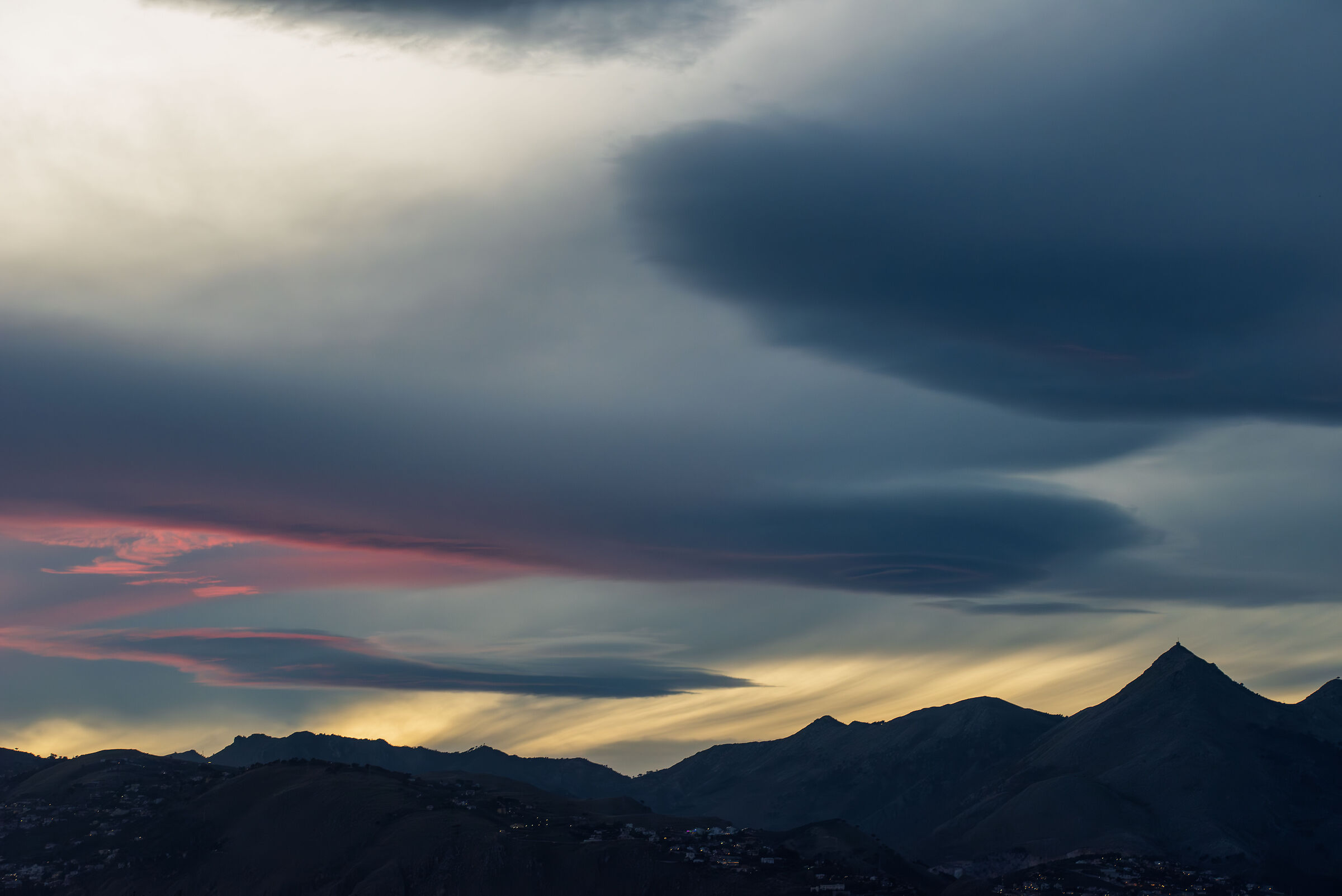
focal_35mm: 105
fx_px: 3915
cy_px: 448
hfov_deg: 19.4
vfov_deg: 13.1
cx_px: 671
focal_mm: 105
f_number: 6.3
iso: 1800
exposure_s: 1/80
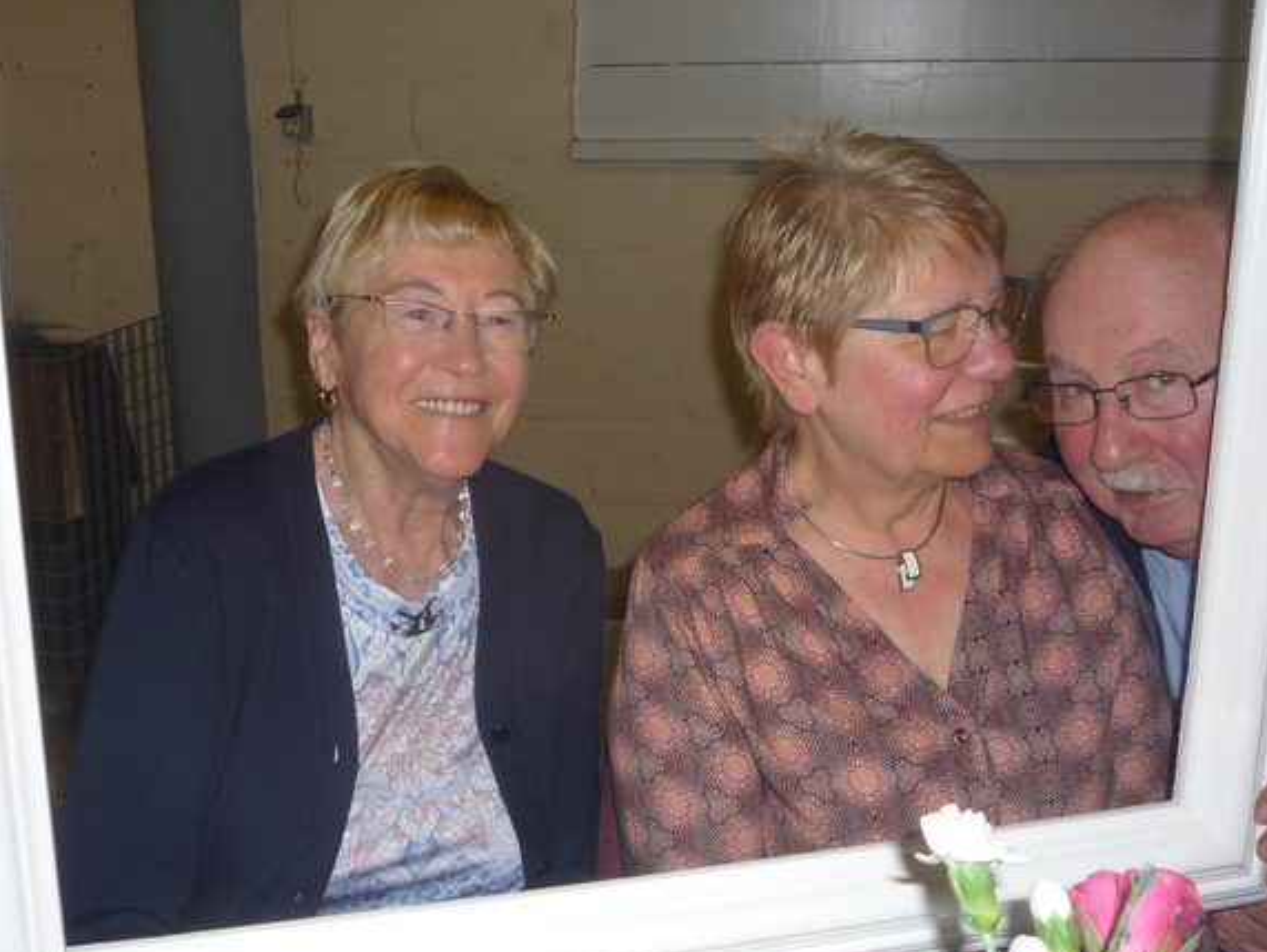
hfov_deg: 44.8
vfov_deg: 34.4
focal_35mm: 42
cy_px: 490
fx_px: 1538
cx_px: 626
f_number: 4.3
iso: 100
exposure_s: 1/30
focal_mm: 7
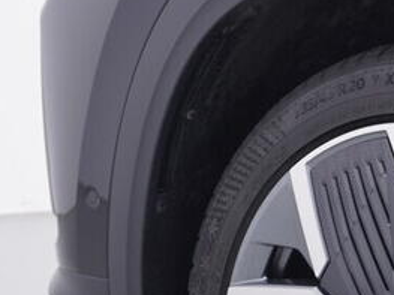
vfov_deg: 10.8
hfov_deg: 14.1
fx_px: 1536
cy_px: 347
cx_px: 499
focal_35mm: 135
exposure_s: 1/60
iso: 125
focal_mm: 24
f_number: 3.5
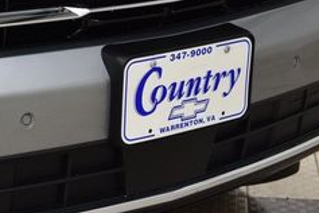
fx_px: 1294
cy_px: 9
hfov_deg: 13.8
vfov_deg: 9.3
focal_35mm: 146
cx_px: -30
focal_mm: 36
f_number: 6.3
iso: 450
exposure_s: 1/15
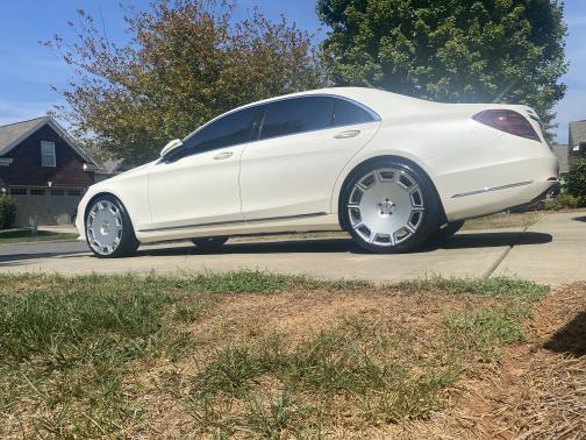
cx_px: 293
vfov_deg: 53.1
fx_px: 440
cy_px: 220
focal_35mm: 26
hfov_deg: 67.3
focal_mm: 4.25
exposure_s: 1/5236
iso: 32
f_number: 1.8
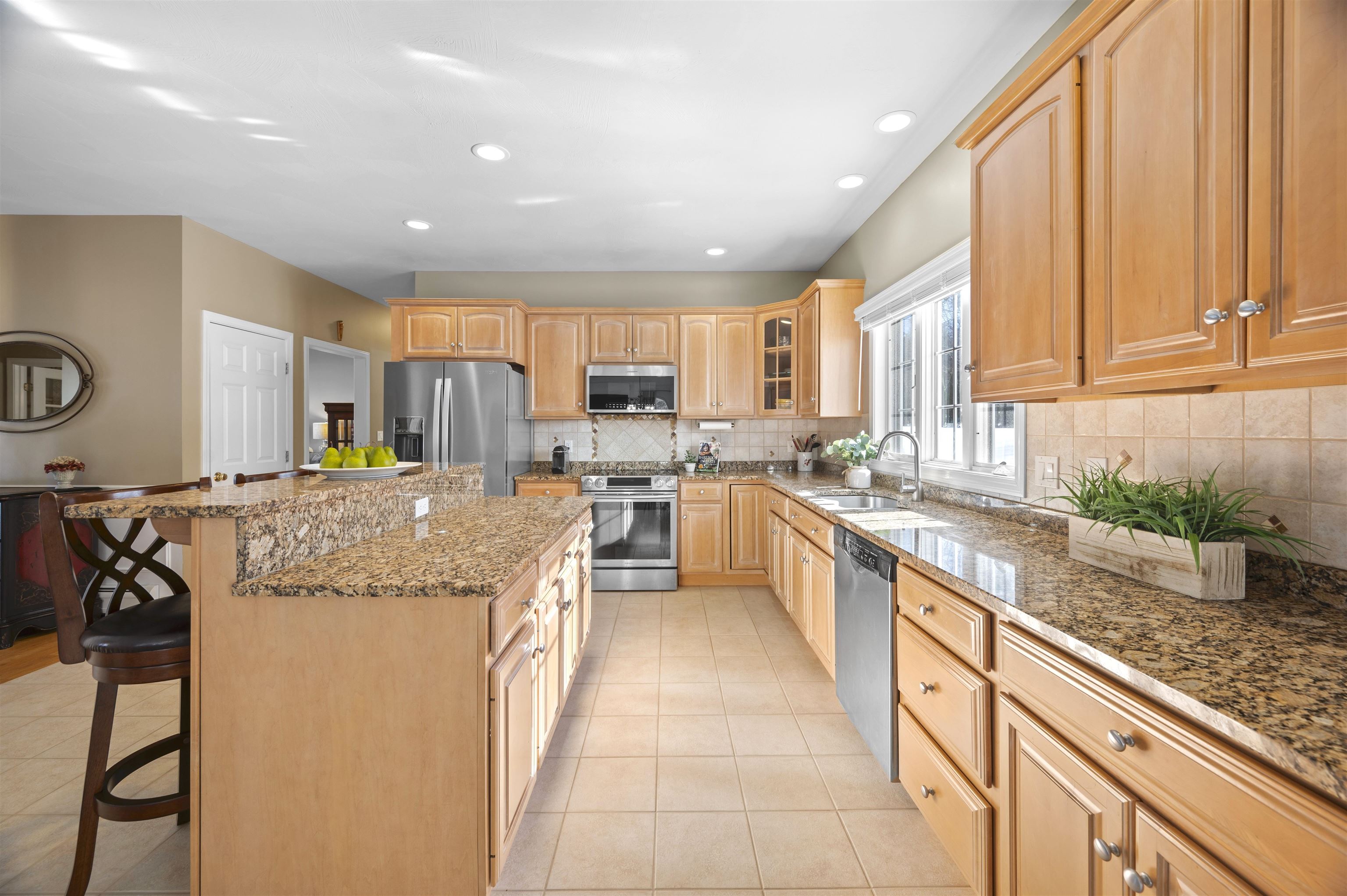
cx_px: 674
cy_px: 448
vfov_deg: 81.1
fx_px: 523
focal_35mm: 14
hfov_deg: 104.3
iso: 250
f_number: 7.1
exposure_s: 1/1.25
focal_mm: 14
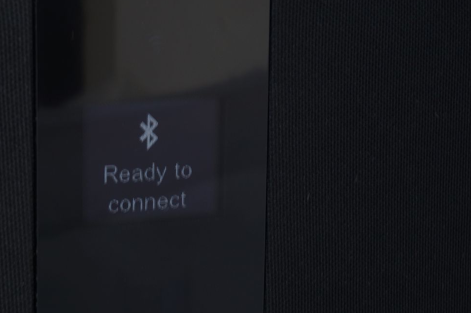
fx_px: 1499
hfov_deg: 17.8
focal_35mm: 115
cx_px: 154
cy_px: 125
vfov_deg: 11.9
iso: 200
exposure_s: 1.6
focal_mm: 55
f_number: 11
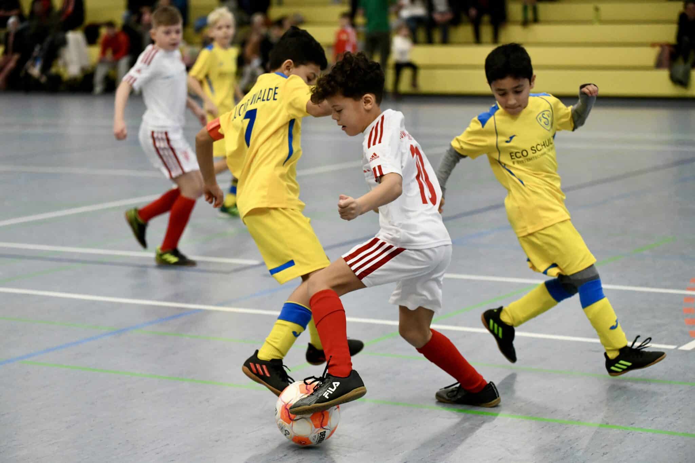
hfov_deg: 23.6
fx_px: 1660
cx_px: 348
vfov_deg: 15.9
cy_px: 232
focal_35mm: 86
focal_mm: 86
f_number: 2.8
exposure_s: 1/1600
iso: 8000
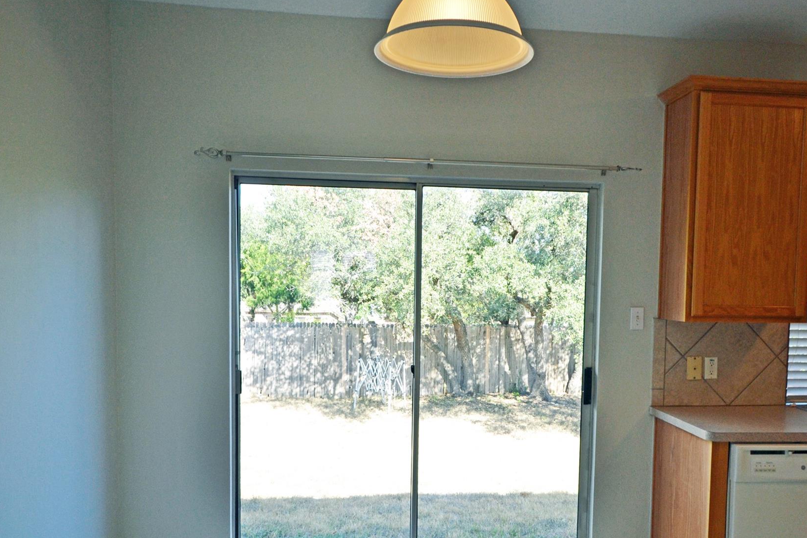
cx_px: 455
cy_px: 309
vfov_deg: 43.5
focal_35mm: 30
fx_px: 672
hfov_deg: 61.7
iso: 250
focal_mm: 16
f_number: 5.6
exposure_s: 1/125
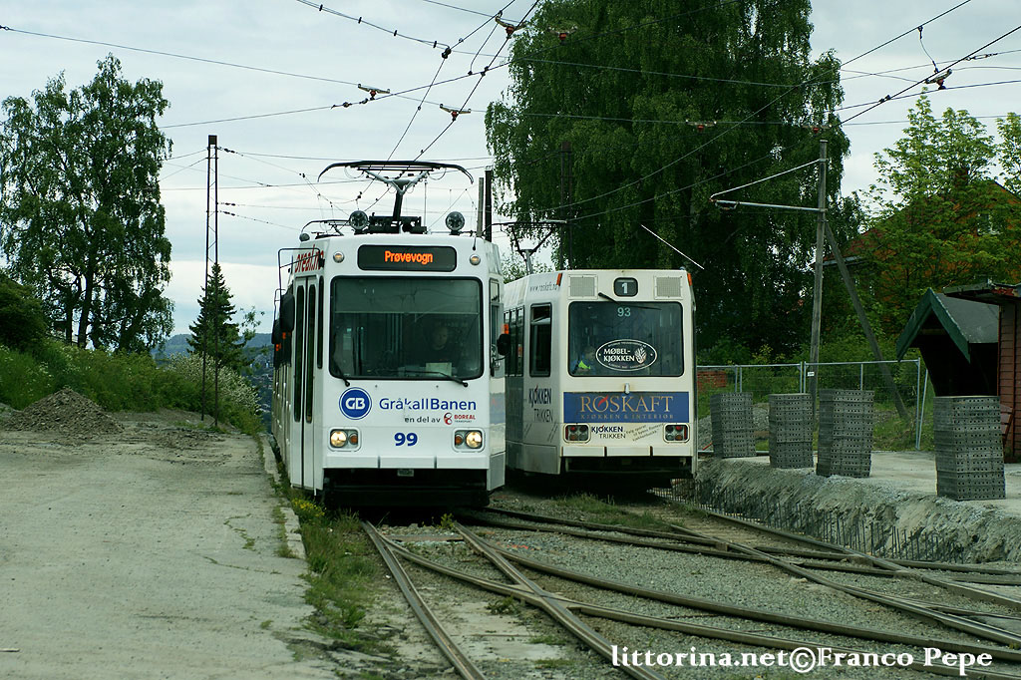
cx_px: 510
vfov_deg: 12.2
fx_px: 3189
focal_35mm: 112
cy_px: 340
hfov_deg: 18.2
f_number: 7.1
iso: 200
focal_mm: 75
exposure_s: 1/500
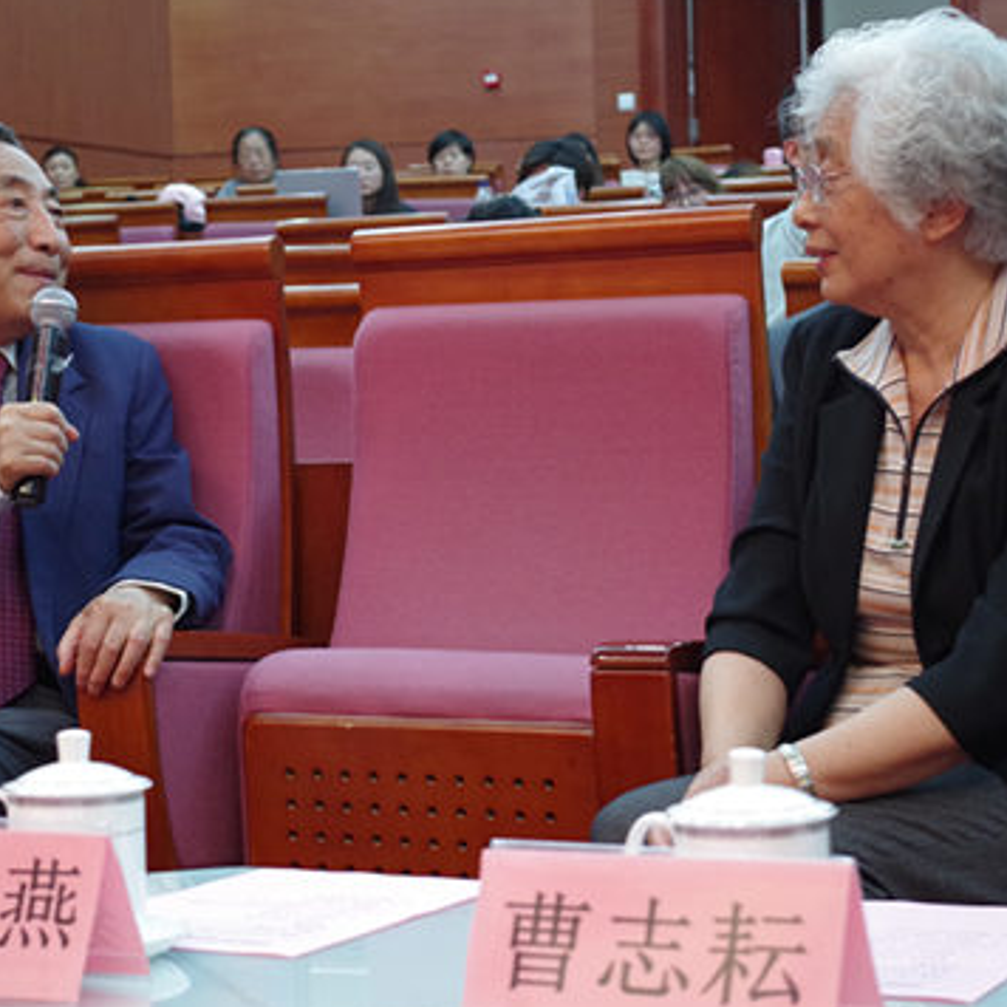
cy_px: 457
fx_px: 2755
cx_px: 433
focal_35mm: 84
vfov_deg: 20.7
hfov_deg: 20.7
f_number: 4.5
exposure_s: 1/15
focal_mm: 39
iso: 1600
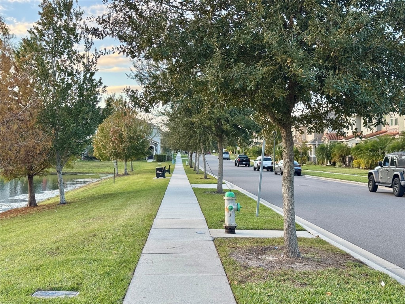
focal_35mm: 48
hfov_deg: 39.7
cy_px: 152
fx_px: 562
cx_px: 202
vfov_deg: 30.3
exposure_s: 1/368
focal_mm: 6.76
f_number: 1.78
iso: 64
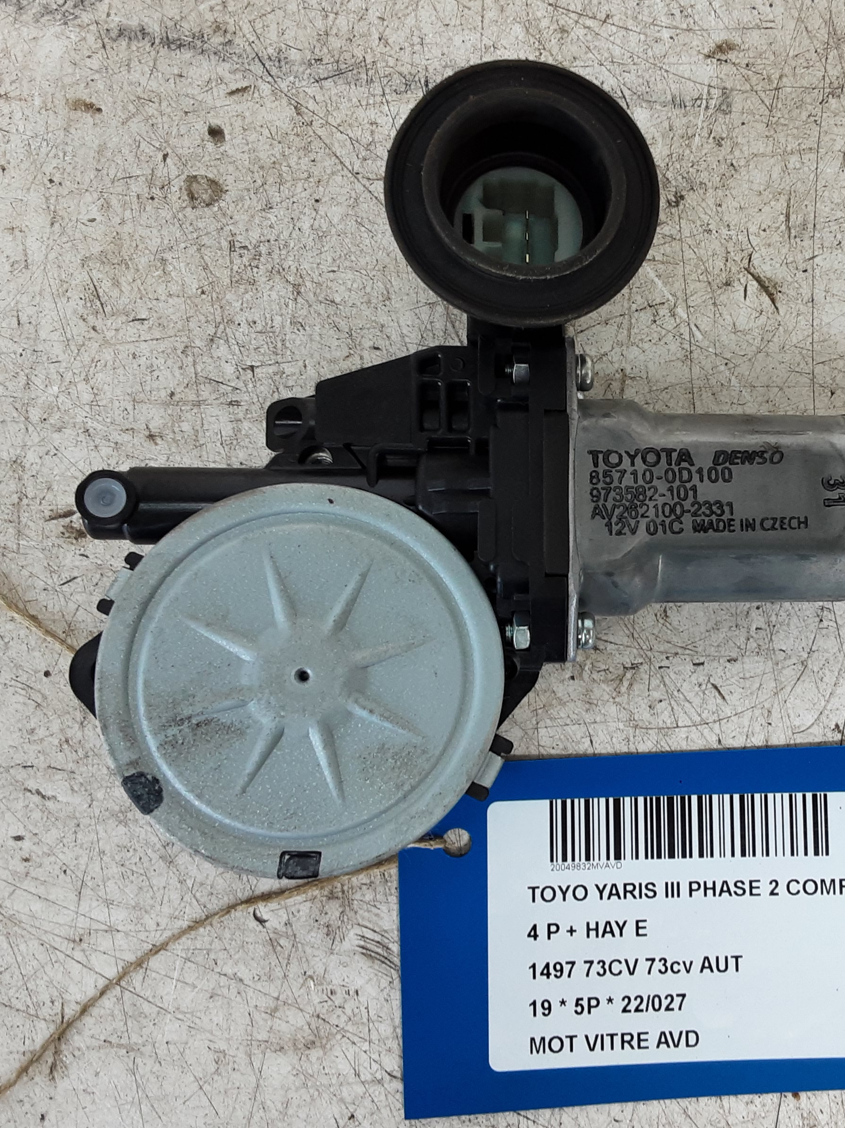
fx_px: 1204
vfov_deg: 50.1
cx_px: 613
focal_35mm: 37
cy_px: 563
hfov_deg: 37.9
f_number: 1.9
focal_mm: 2.91
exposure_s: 1/50
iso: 50
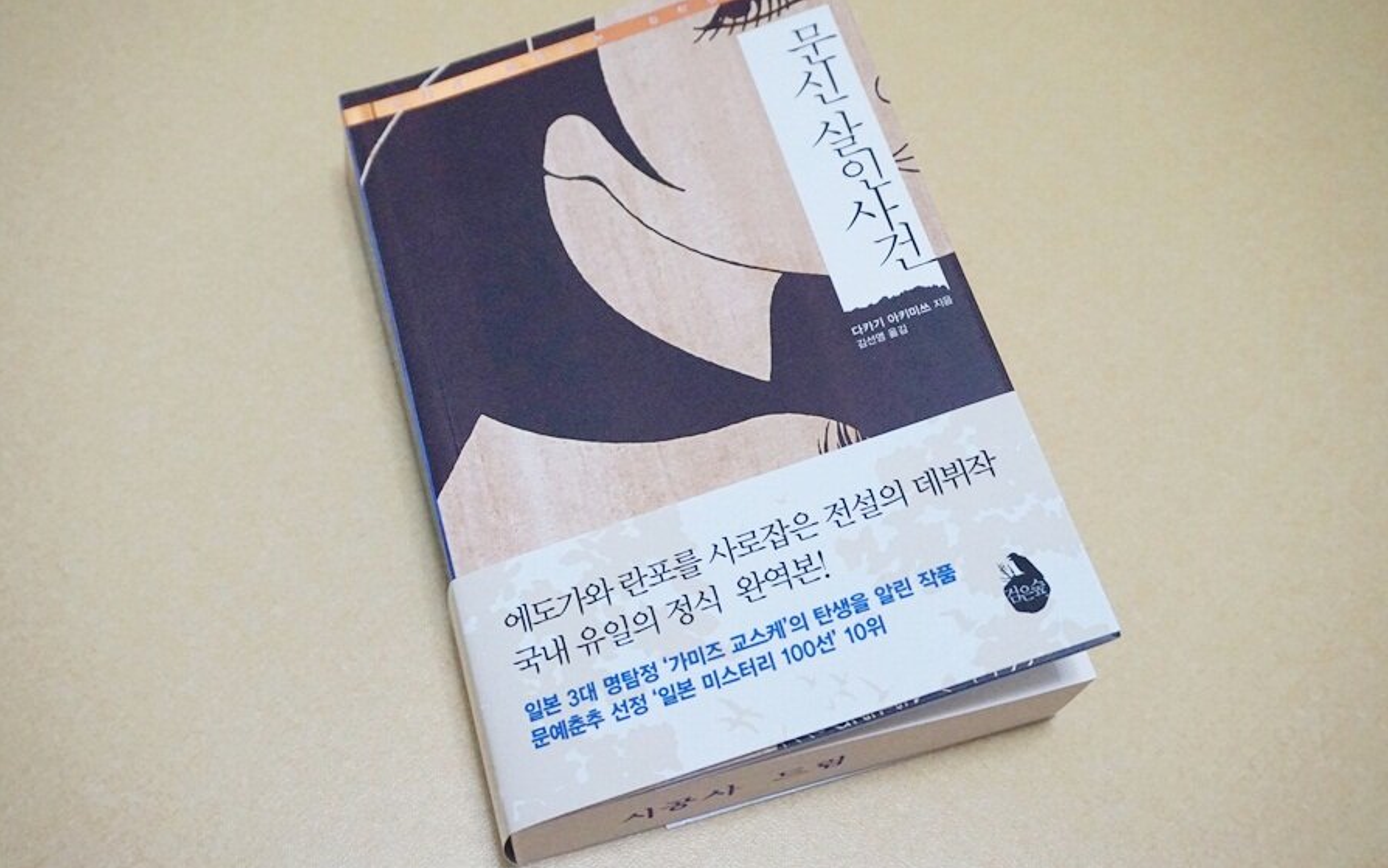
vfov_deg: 32.0
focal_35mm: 40
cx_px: 696
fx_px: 1513
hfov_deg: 49.3
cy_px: 414
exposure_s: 1/100
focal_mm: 26
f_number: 5
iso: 2500
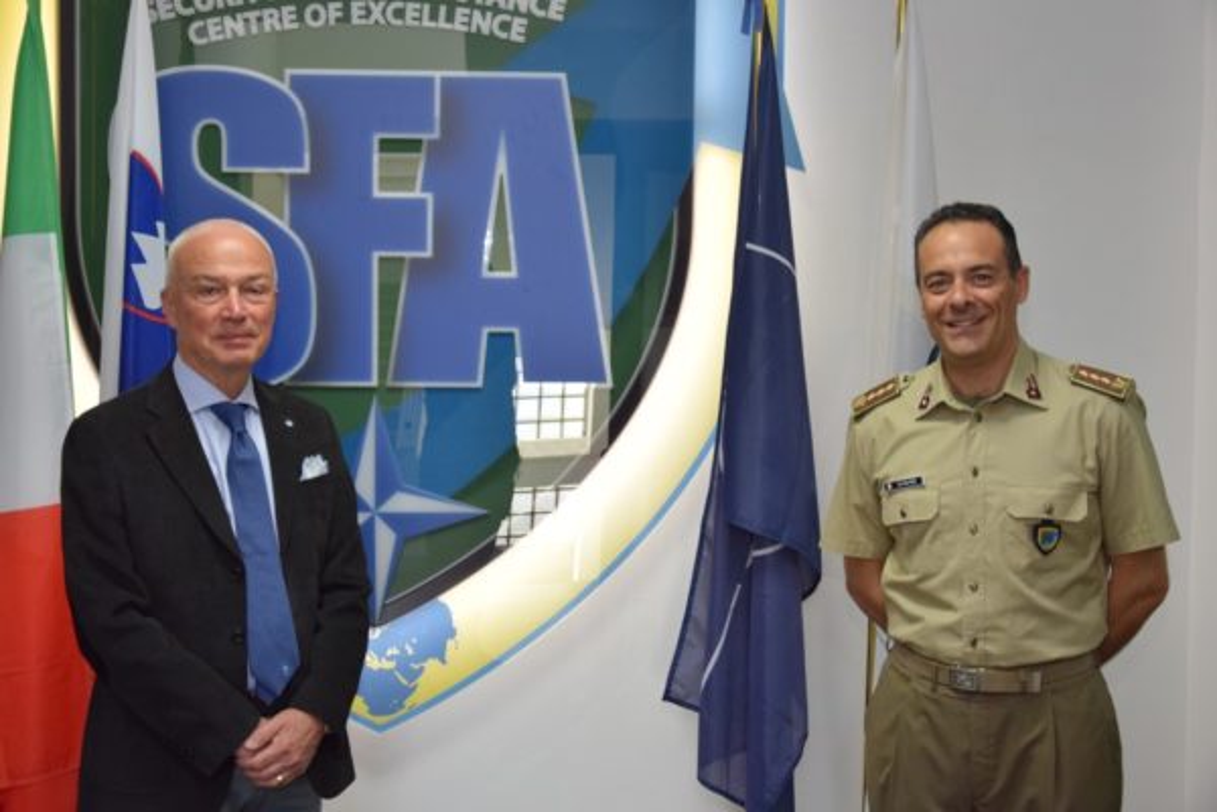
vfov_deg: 25.8
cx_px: 608
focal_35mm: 52
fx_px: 1775
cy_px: 406
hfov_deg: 37.9
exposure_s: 1/200
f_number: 4.5
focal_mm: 35
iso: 1600
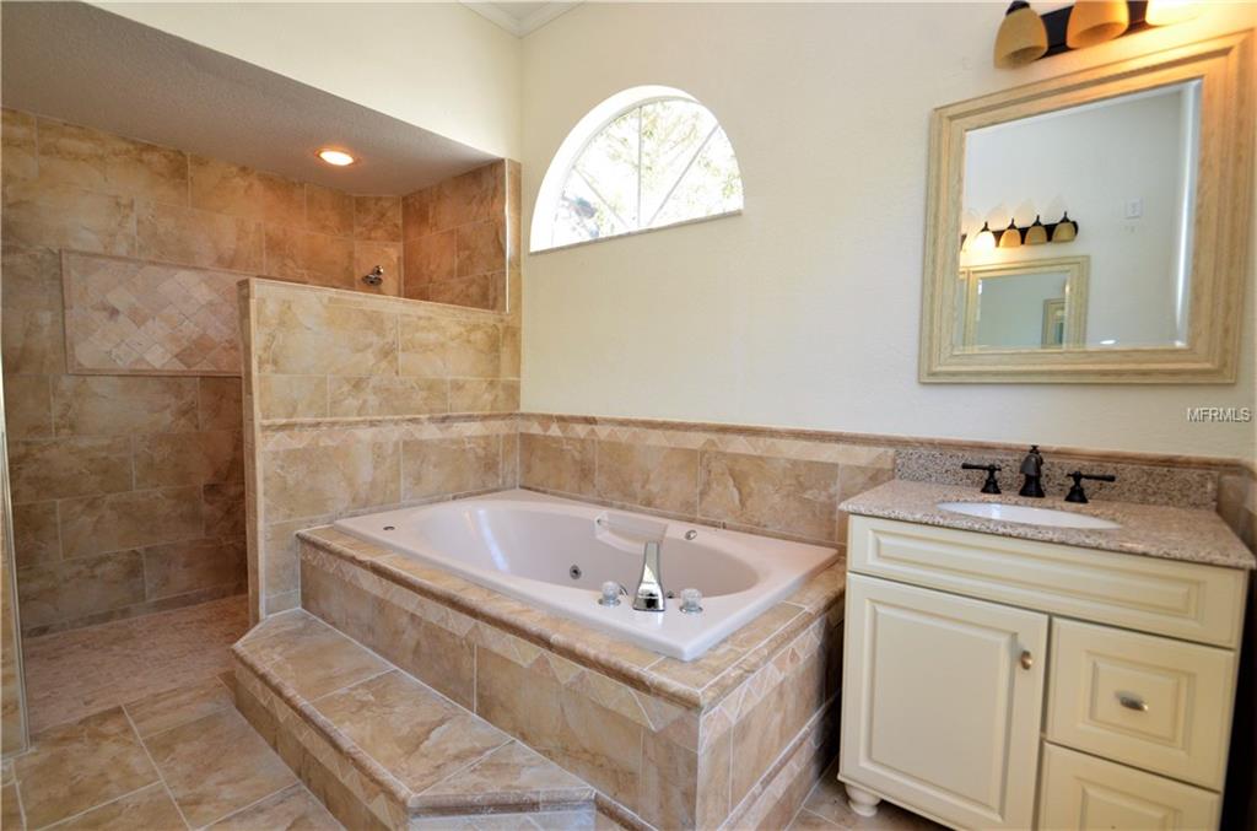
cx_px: 628
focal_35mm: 15
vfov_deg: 77.0
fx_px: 522
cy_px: 416
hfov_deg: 100.5
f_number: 5.6
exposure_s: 1/60
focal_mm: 10
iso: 800
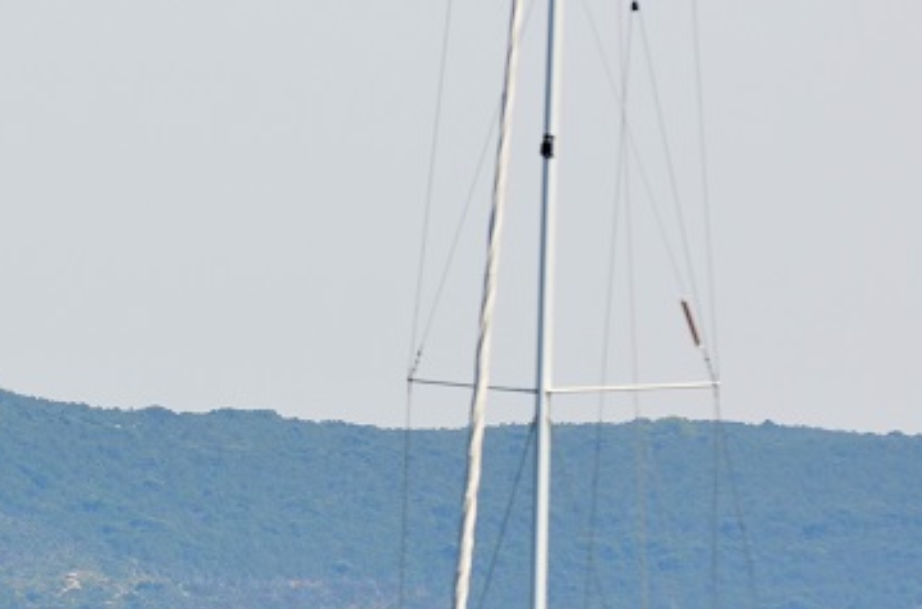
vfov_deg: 1.6
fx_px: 21252
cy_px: 313
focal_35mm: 832
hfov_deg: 2.5
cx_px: 14
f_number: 5.3
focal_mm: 200
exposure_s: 1/400
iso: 100
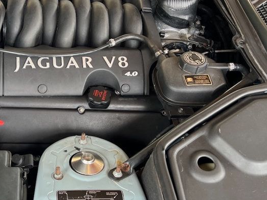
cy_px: 90
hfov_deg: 36.5
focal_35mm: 51
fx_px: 394
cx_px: 65
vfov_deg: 28.6
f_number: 1.5
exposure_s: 1/121
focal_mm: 5.7
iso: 100
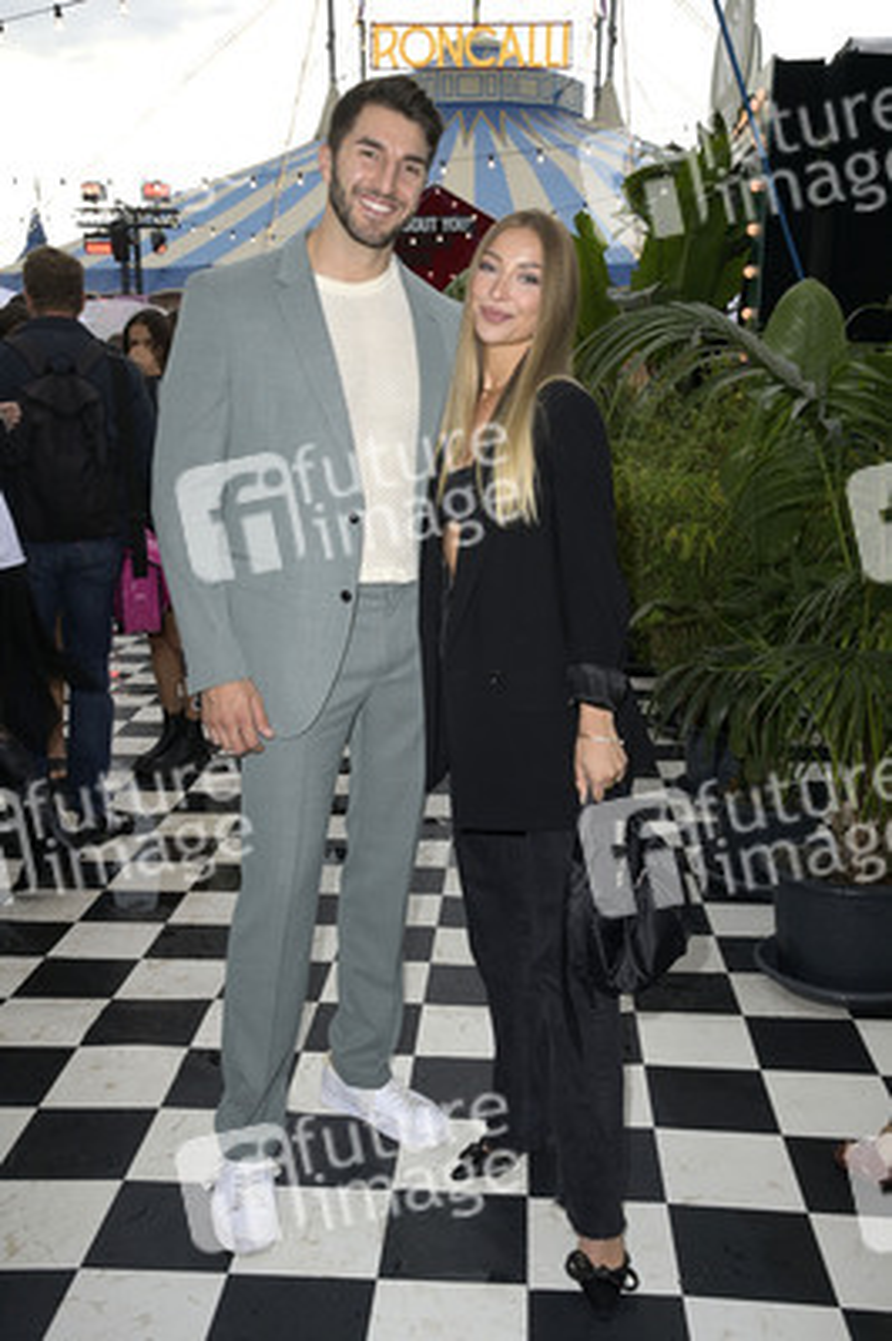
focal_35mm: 38
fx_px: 1415
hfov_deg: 35.0
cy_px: 670
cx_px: 446
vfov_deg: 50.7
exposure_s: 1/200
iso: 320
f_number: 10
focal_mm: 38
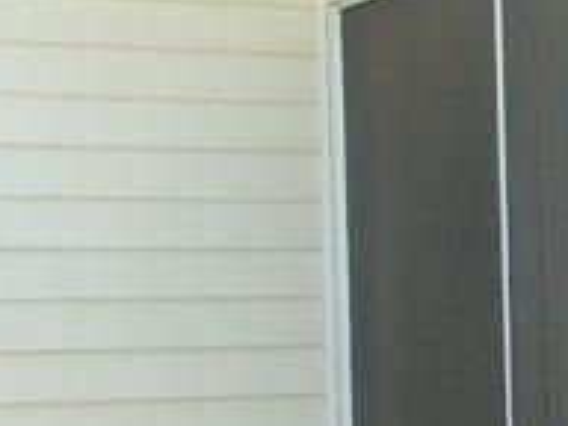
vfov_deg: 9.5
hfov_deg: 11.4
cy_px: 370
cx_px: 1151
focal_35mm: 155
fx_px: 2543
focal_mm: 5.2
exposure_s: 1/200
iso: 80
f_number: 3.4
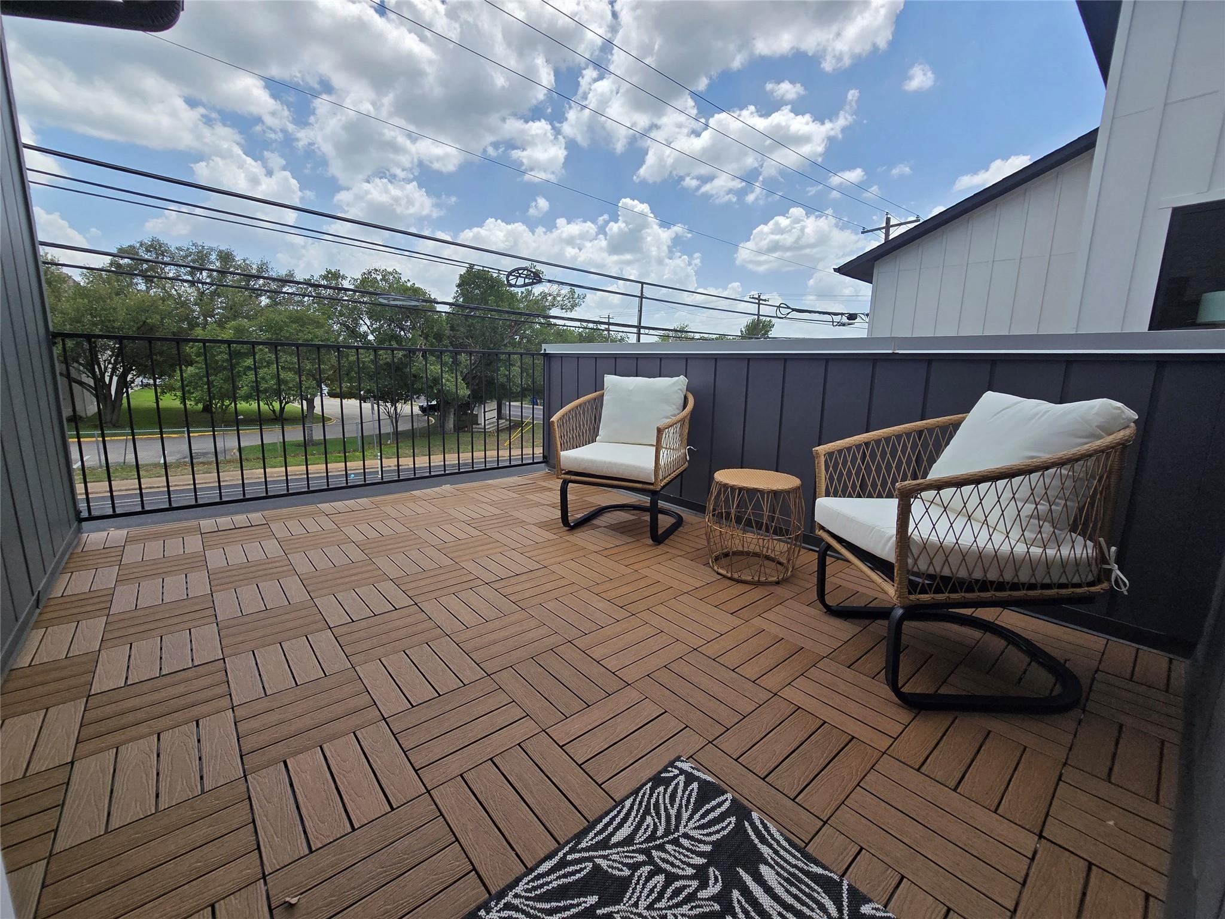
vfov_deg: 89.9
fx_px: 460
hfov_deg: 106.2
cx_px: 612
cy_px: 460
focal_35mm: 13
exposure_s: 1/2010
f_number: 2.2
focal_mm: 2.2
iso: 50
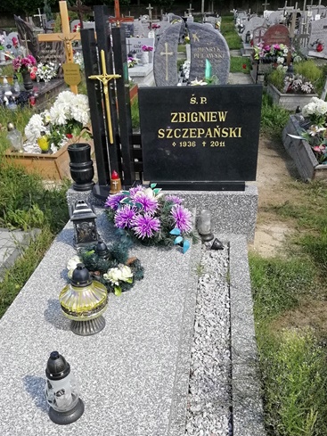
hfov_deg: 41.8
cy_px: 266
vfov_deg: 53.5
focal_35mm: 34
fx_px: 428
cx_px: 157
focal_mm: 3.21
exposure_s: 1/572
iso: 50
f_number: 2.2
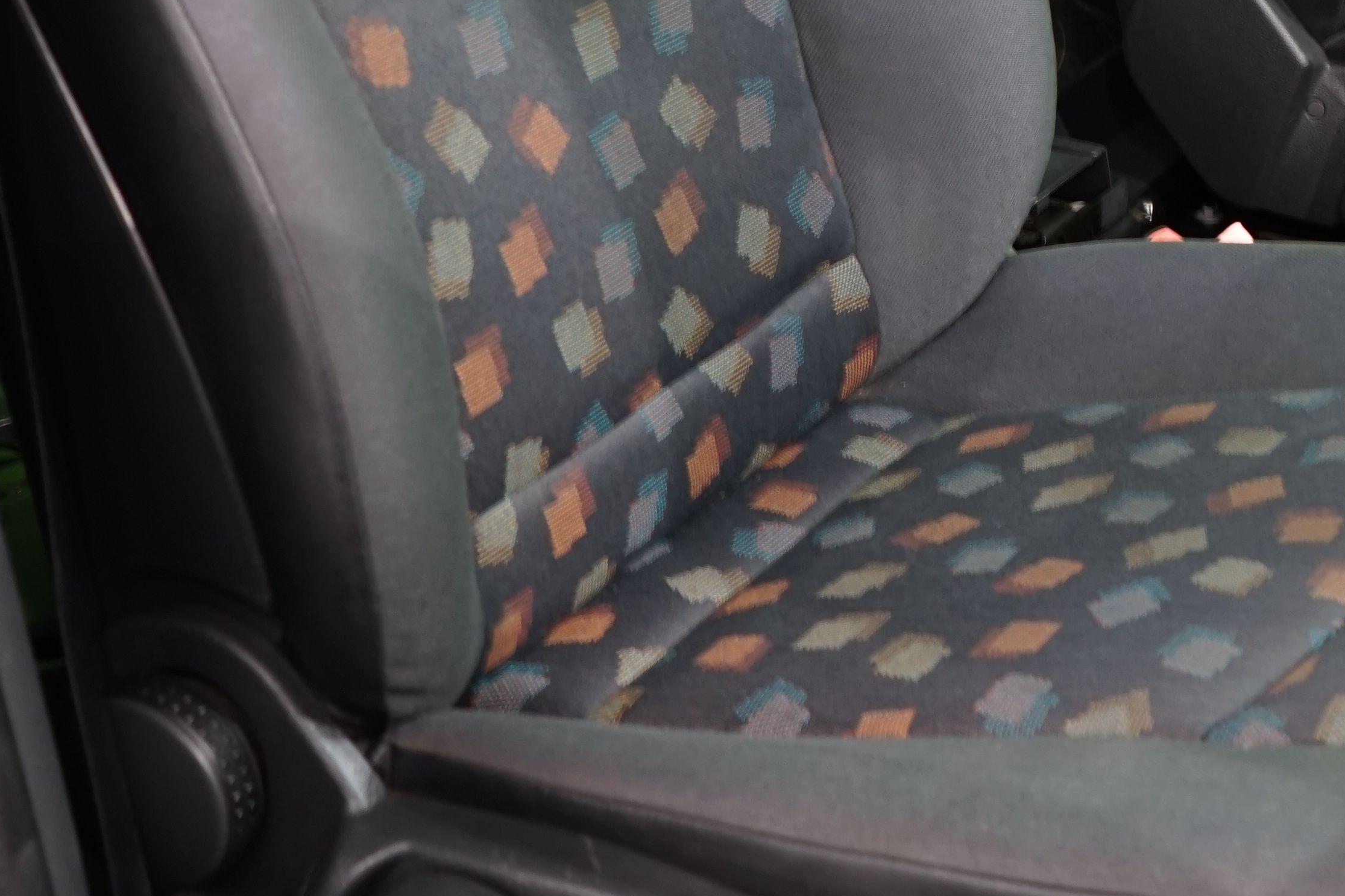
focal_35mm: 78
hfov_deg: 24.4
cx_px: 1459
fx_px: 2914
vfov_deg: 16.8
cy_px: -160
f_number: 5.6
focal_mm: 29
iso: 500
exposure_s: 1/10
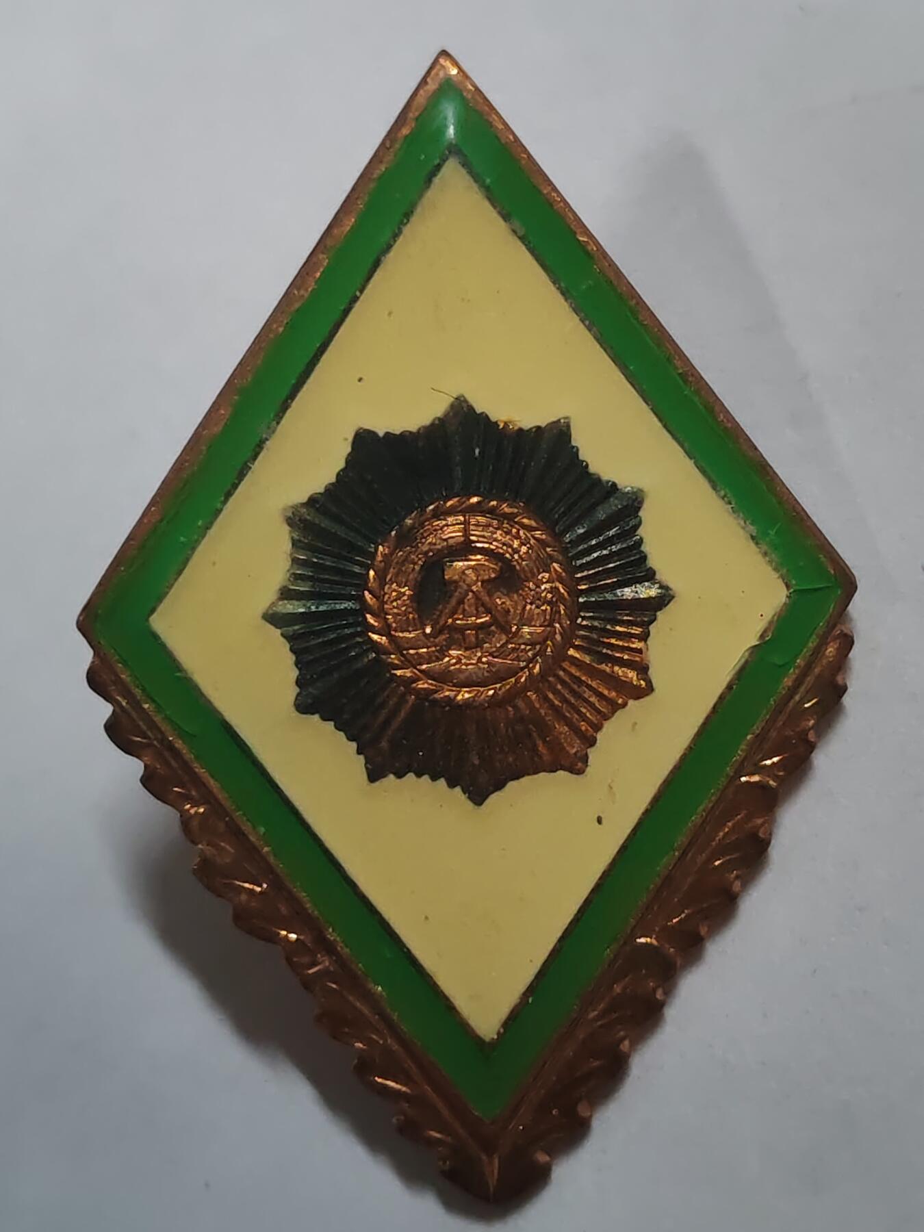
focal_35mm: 68
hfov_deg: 21.6
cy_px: 616
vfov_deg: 28.6
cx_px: 462
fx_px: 2420
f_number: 1.95
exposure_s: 1/50
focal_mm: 5.52
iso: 800
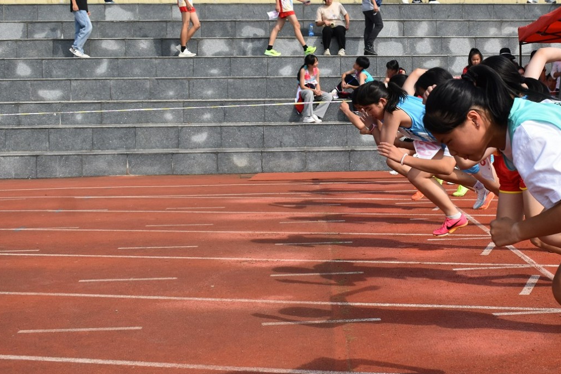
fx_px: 951
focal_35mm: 61
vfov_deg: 22.2
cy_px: 148
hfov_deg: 32.2
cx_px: 433
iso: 400
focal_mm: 26
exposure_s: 1/1600
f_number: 7.1
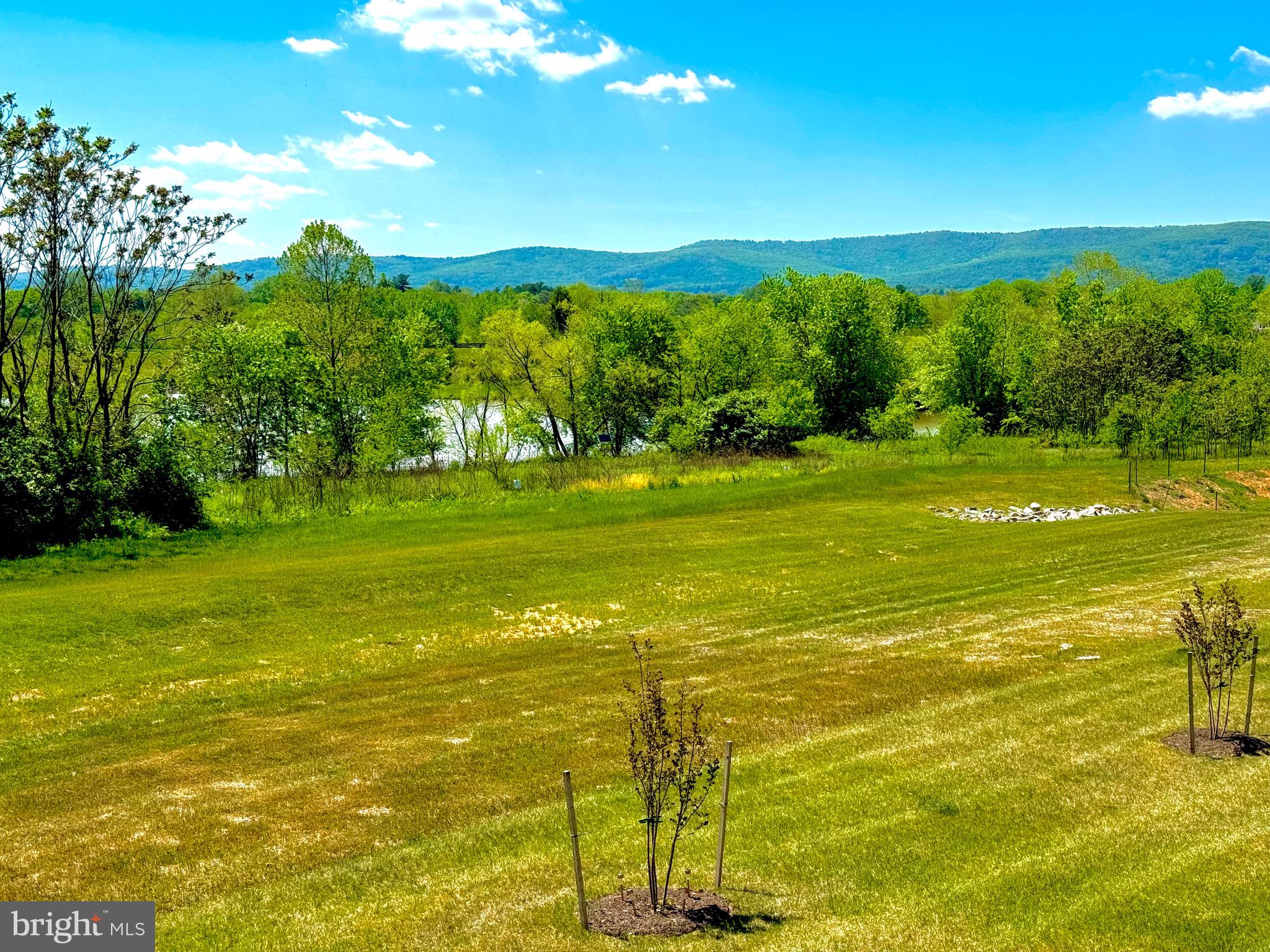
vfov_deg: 30.3
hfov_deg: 39.7
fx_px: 1761
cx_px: 635
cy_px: 476
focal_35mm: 48
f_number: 1.78
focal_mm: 6.76
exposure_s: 1/4310
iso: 64
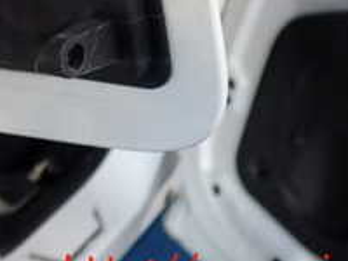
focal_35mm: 90
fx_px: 905
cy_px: -97
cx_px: -64
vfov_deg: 15.5
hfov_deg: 20.4
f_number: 2.3
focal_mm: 5.4
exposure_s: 1/50
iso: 200
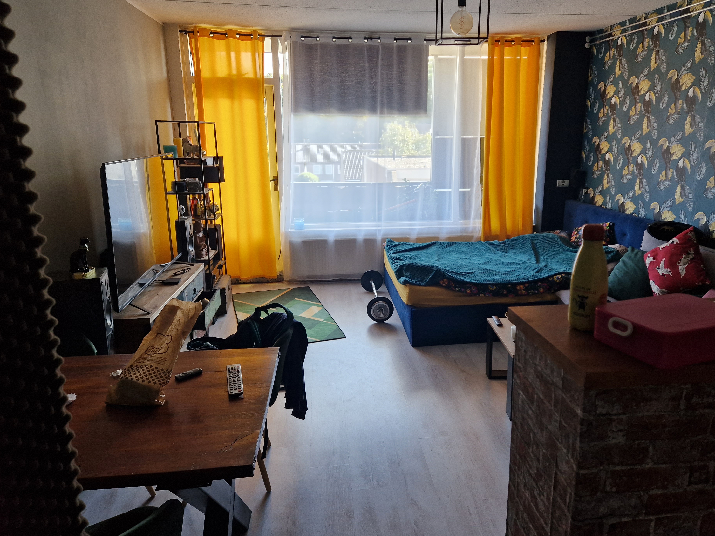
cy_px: 258
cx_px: 380
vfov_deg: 54.9
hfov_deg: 69.3
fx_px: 516
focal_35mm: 25
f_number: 1.8
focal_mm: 5.4
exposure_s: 1/180
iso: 160
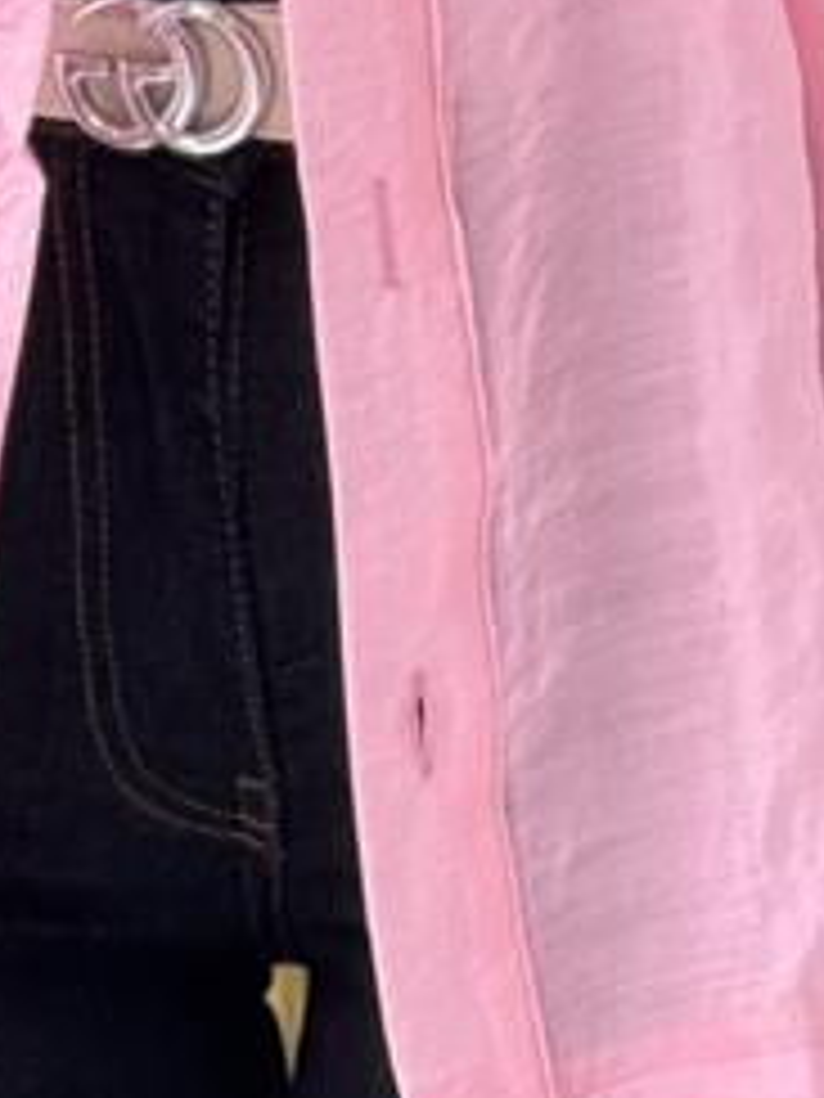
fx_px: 8316
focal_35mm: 262
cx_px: 419
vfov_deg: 7.4
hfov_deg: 5.7
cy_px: -659
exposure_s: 1/171
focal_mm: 6.76
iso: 80
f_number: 1.78
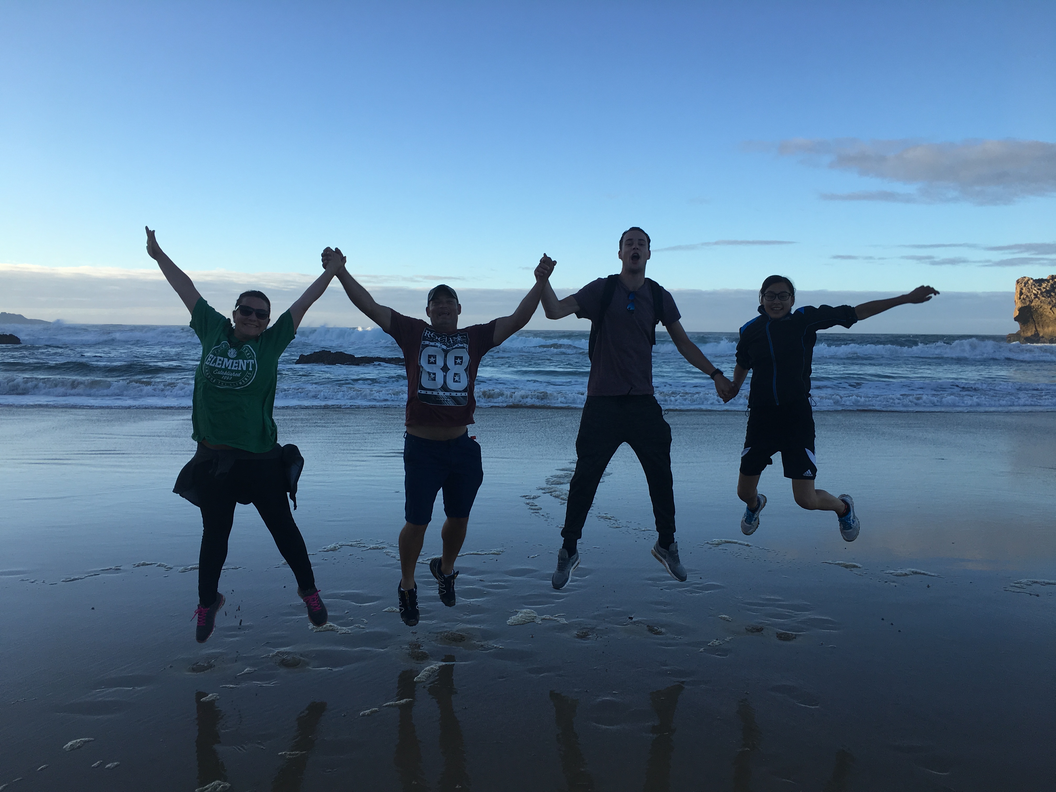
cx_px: 528
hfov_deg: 61.7
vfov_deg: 48.2
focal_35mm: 29
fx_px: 885
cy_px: 396
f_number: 2.2
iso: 25
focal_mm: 4.15
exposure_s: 1/777
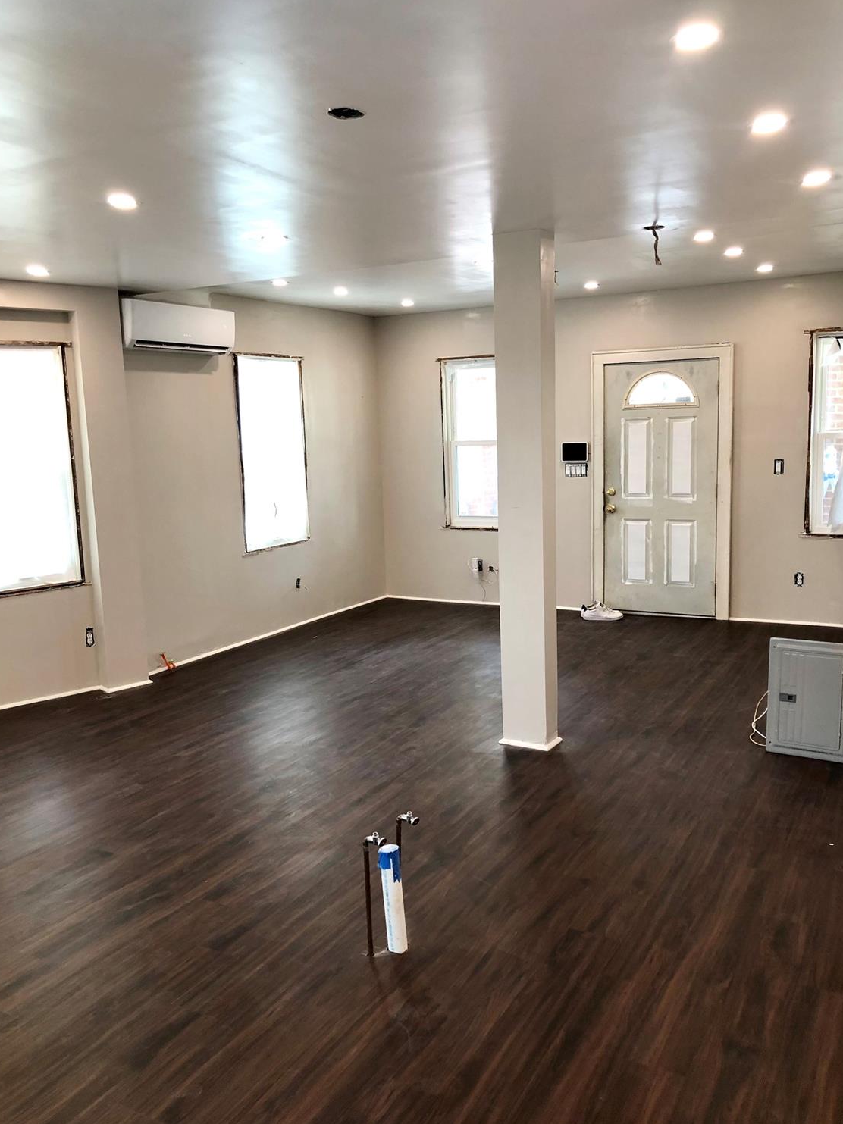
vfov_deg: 61.7
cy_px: 575
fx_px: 942
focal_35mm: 29
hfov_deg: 48.2
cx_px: 426
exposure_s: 1/33
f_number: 1.8
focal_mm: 3.99
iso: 32
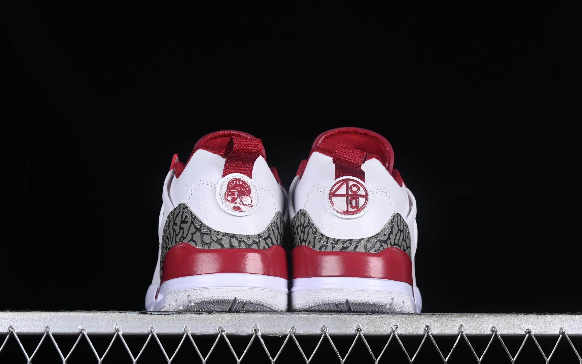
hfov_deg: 26.8
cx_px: 290
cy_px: 195
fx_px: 1221
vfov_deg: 16.9
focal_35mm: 77
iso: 160
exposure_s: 1/100
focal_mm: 50
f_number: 8
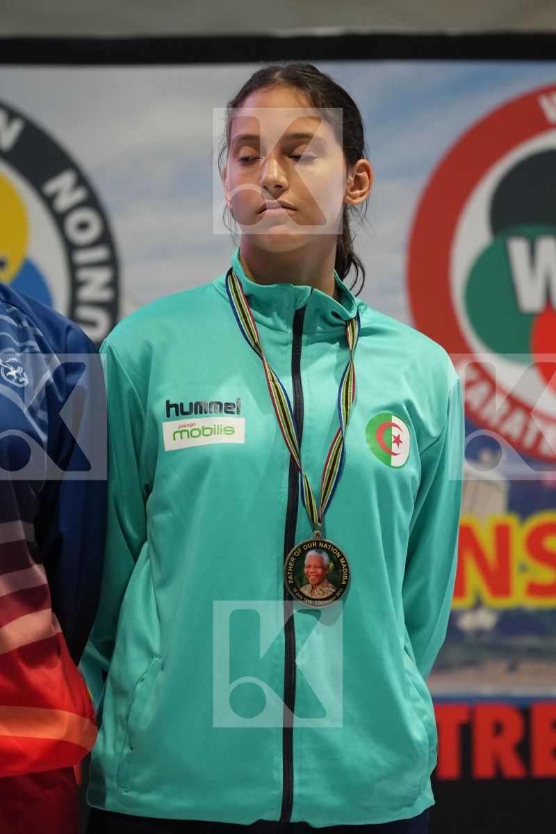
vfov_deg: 6.9
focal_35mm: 300
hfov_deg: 4.6
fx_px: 6949
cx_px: 278
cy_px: 417
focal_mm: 200
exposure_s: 1/250
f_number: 2.8
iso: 2000
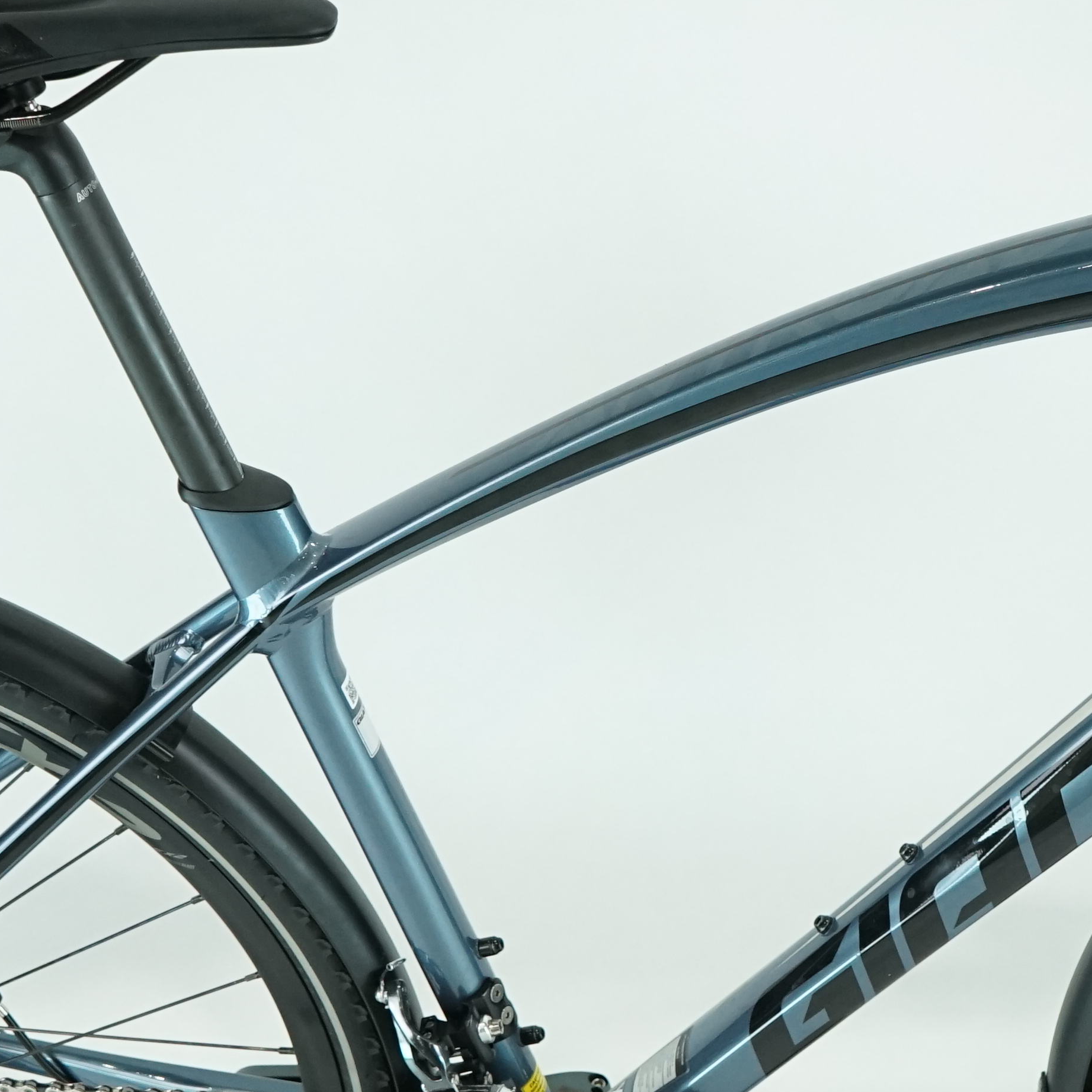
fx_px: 2962
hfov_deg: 20.8
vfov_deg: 20.9
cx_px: 785
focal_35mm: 83
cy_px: 570
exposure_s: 1/200
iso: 1600
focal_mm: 30
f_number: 5.6
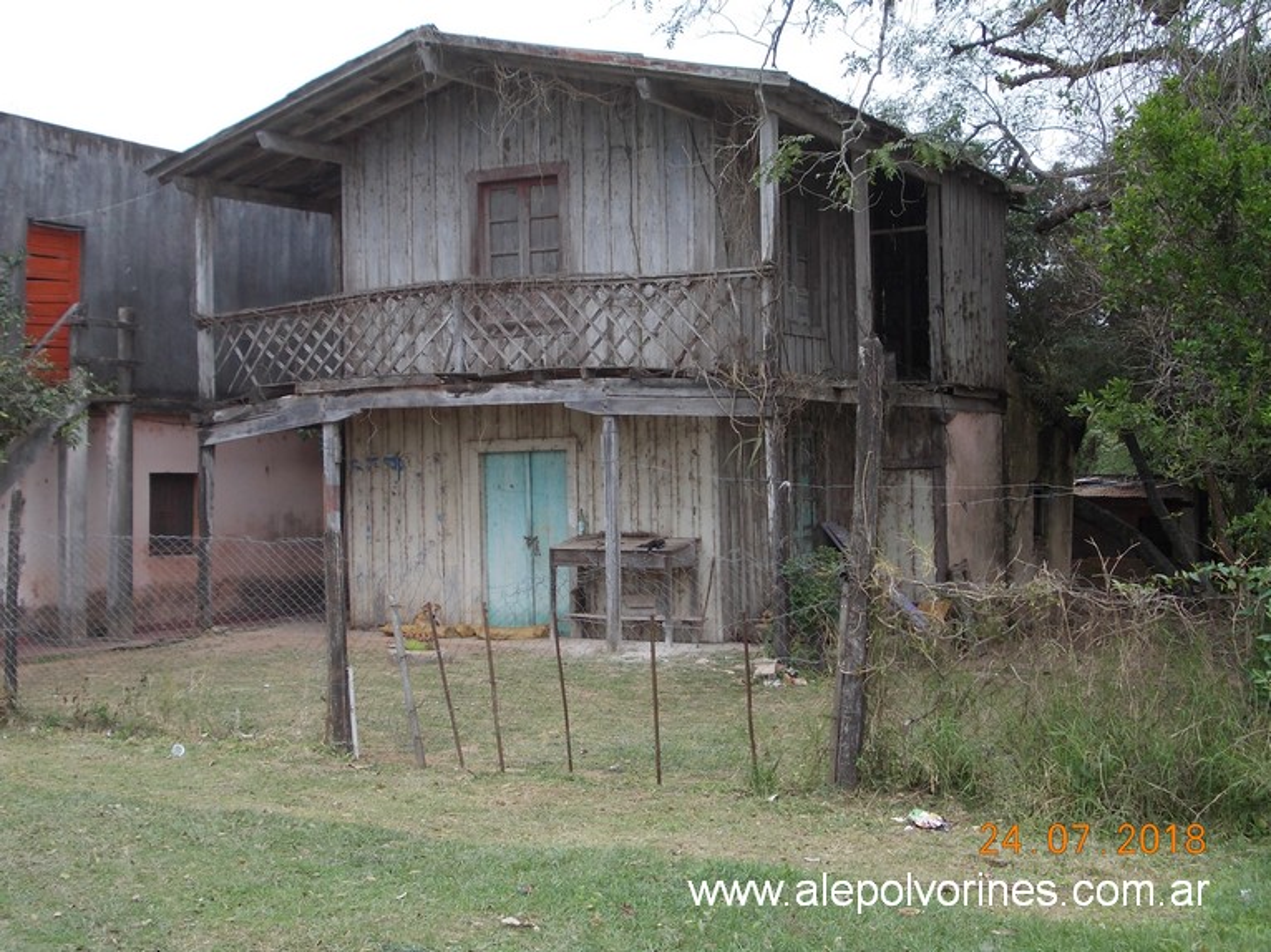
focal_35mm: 51
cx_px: 636
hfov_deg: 37.5
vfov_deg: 28.5
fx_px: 1872
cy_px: 476
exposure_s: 1/160
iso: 80
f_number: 3.6
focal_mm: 7.2
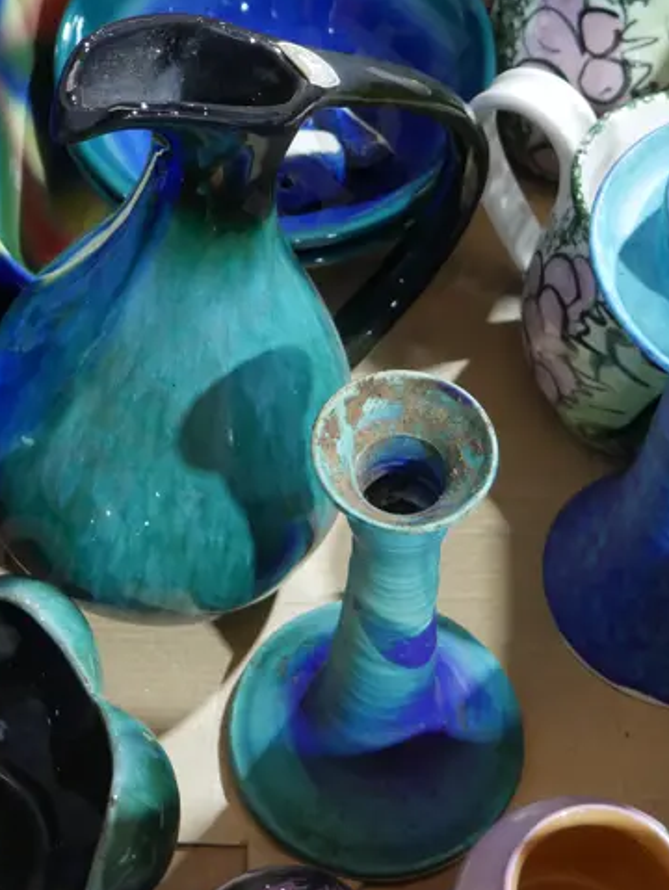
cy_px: 186
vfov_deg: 24.9
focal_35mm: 77
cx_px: 308
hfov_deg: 19.2
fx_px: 1982
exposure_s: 1/60
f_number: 4
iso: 1250
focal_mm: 18
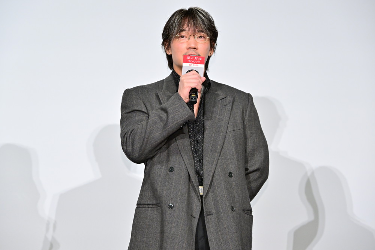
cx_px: 188
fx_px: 1031
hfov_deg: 20.6
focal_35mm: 99
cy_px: 125
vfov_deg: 13.8
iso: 3200
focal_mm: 99
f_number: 6.3
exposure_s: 1/200
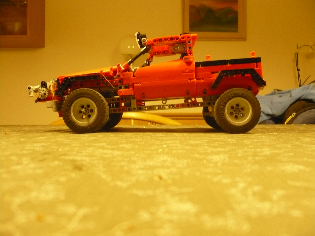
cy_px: 118
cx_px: 158
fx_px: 318
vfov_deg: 40.7
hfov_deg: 52.6
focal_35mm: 35
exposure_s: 1/6
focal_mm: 5.8
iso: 400
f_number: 2.8
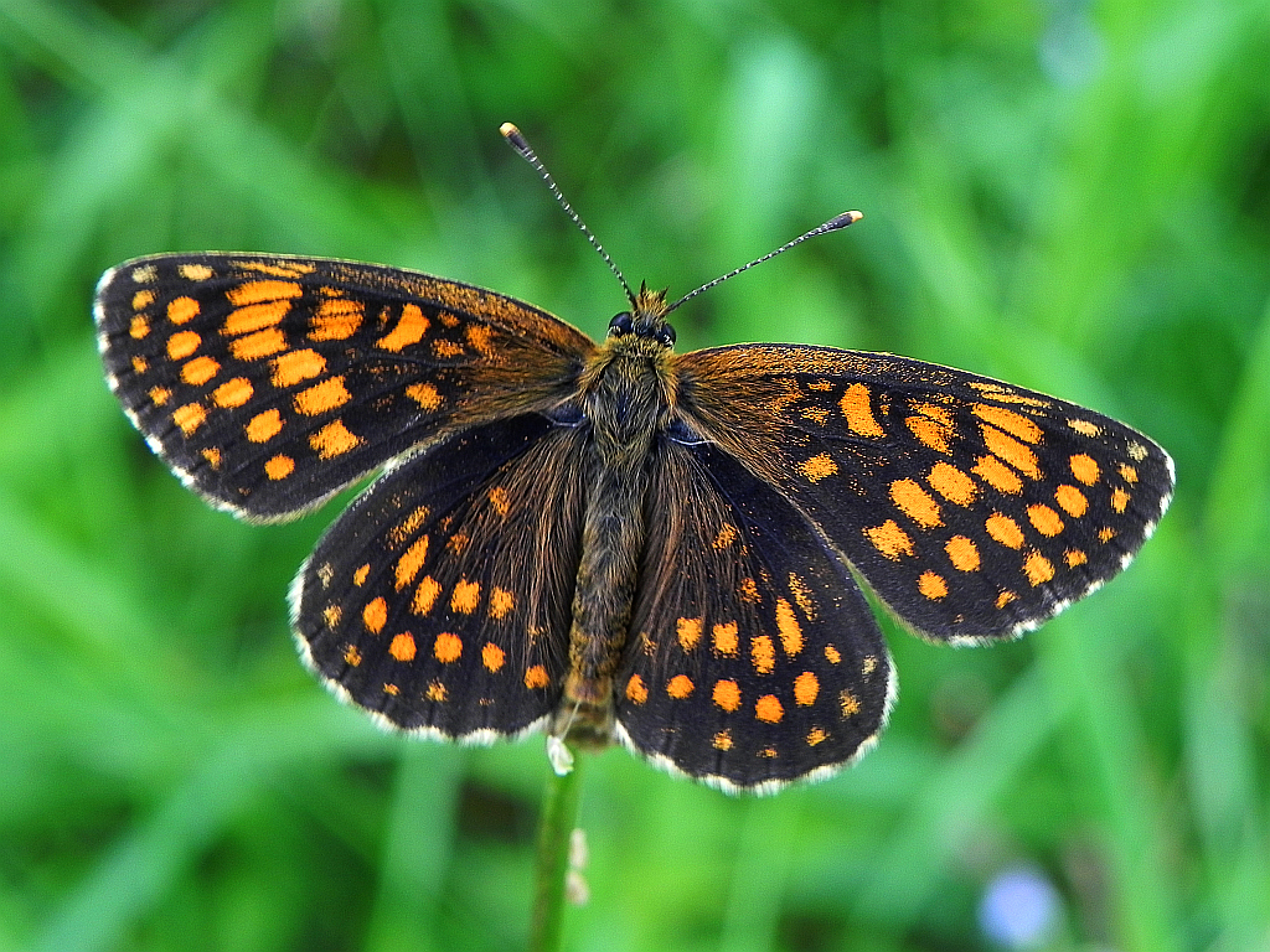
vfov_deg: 15.6
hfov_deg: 20.7
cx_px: 635
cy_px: 476
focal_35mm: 95
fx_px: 3485
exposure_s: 1/52.6
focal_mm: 16.9
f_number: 4
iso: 160
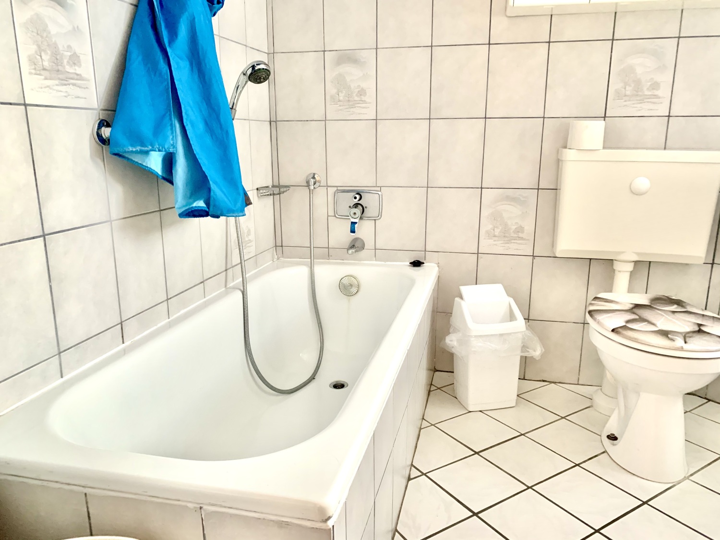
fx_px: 541
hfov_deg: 67.3
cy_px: 270
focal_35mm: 26
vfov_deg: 53.1
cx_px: 360
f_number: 1.8
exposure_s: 1/46
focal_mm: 4.25
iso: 400
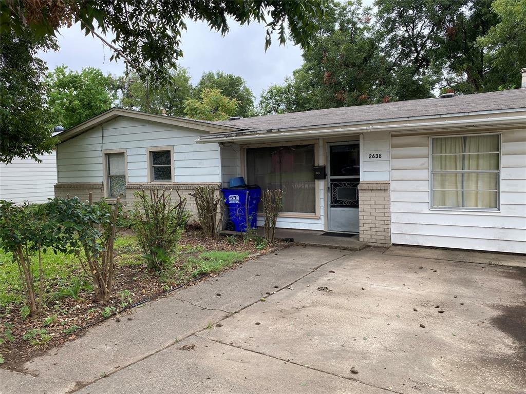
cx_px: 263
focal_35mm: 26
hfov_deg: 67.3
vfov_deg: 53.1
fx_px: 395
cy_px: 197
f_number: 1.8
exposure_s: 1/560
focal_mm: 4.25
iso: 32
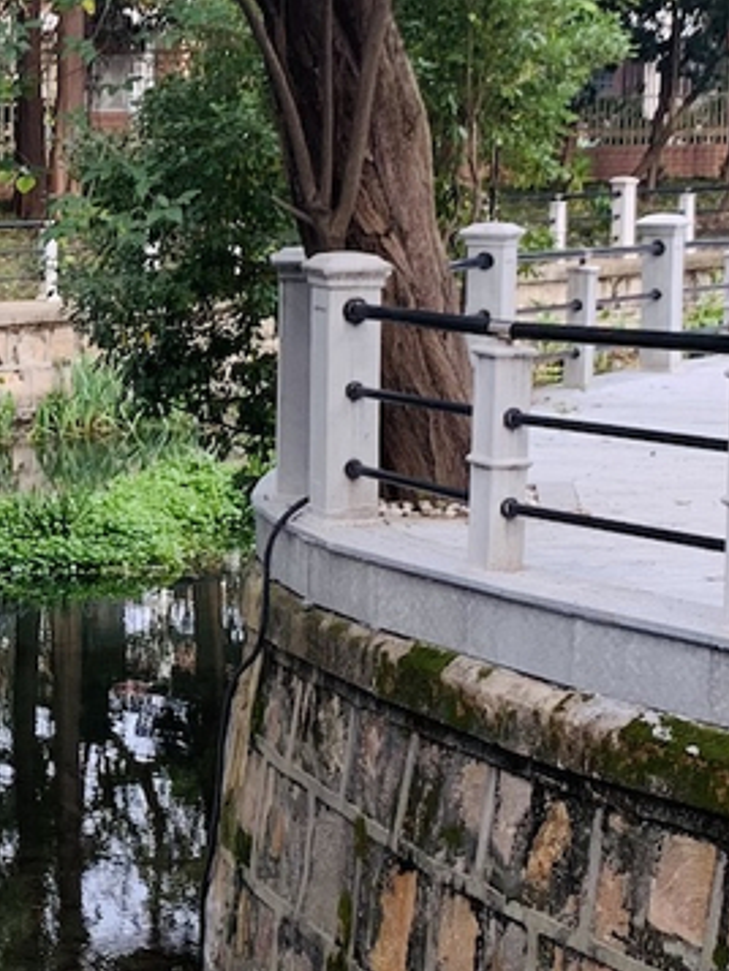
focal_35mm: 68
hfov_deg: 20.2
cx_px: -163
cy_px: 505
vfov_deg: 28.5
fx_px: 1908
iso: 25
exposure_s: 1/122
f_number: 1.8
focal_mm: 4.25
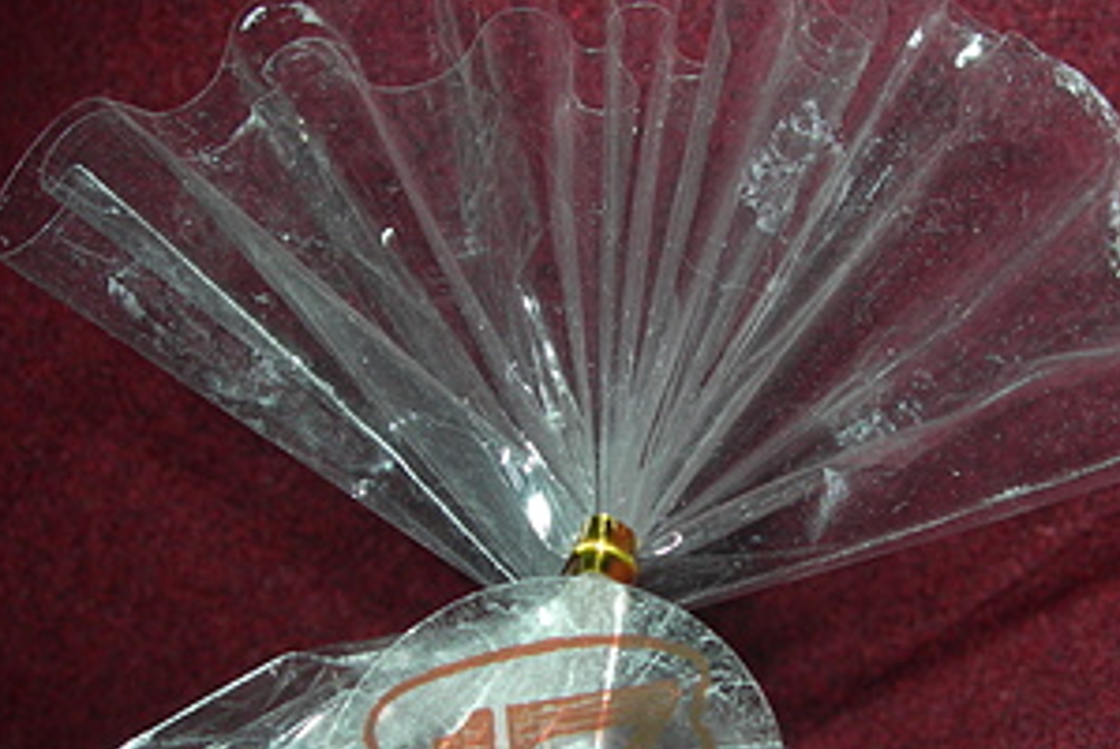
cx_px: 708
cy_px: 489
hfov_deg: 30.3
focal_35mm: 66
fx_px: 2055
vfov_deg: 20.6
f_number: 4.8
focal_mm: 7.8
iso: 50
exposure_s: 1/60.1
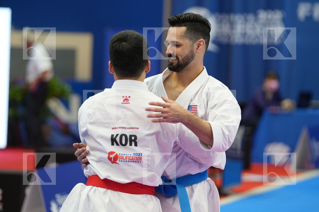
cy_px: 106
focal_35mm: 250
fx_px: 2215
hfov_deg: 8.2
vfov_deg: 5.5
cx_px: 160
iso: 1600
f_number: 2.8
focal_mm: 167
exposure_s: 1/500
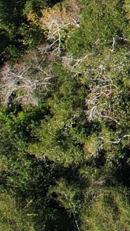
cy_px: -126
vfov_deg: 11.0
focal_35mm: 187
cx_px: 689
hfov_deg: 5.0
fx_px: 1146
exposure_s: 1/320
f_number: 2.8
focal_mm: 8.38
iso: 110
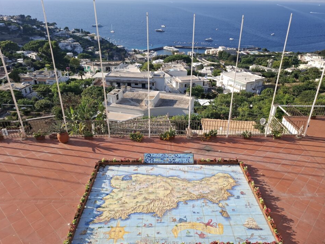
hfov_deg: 69.3
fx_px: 235
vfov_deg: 54.9
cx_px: 175
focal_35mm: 25
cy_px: 128
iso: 50
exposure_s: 1/1016
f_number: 1.8
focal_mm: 5.54
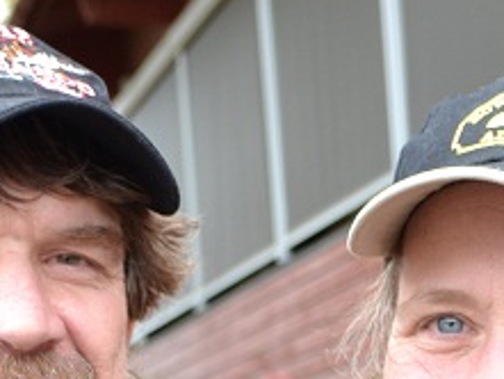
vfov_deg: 10.2
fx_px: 2054
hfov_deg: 14.0
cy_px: 556
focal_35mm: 141
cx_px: 271
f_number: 4.5
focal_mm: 26
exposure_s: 1/80
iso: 400
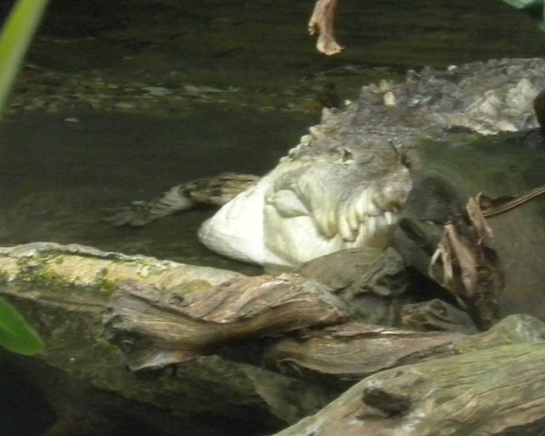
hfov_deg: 8.1
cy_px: 32
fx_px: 3839
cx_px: 241
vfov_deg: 6.5
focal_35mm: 238
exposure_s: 1/13.4
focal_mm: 17.7
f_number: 5.1
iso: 400
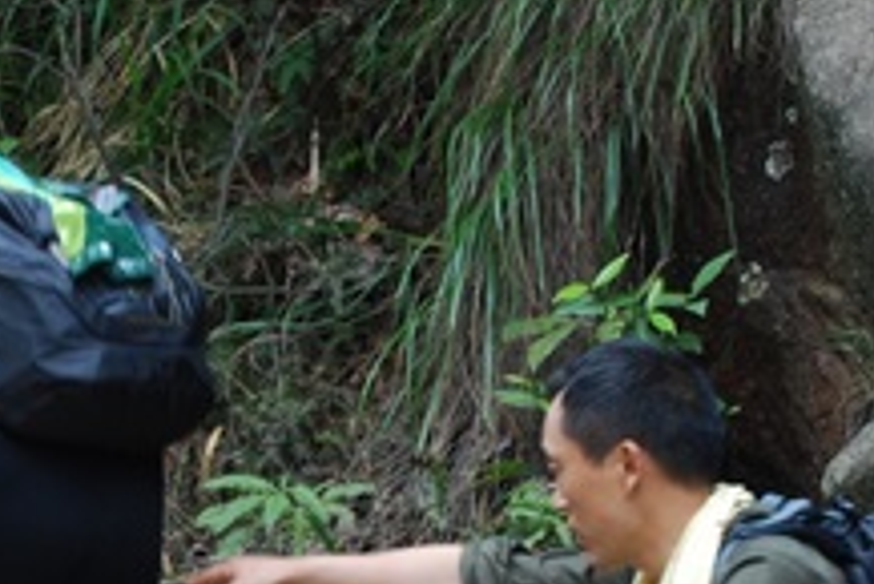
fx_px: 4834
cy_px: 538
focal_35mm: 199
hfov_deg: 10.3
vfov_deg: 6.9
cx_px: 101
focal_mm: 36
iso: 200
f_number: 5.3
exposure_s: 1/60
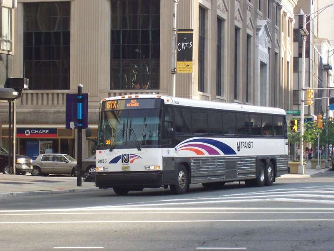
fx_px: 1071
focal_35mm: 111
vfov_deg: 13.3
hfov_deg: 17.7
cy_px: 126
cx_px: 167
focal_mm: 16.8
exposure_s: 1/250
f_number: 4.8
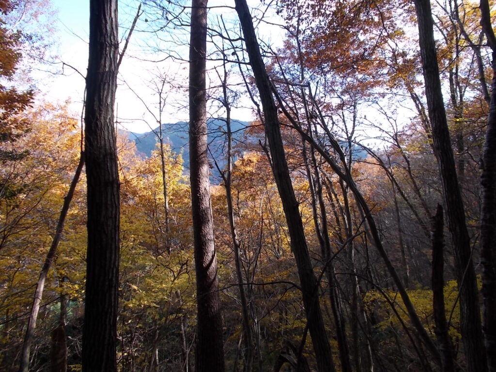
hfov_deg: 67.3
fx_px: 373
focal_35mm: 26
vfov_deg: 53.1
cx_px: 248
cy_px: 186
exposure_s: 1/160
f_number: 3.2
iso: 80
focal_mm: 4.6
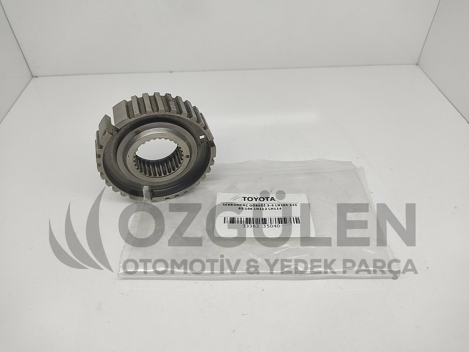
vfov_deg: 53.1
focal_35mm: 26
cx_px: 234
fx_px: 352
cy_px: 176
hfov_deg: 67.3
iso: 153
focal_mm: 4.74
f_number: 1.79
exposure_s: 1/120
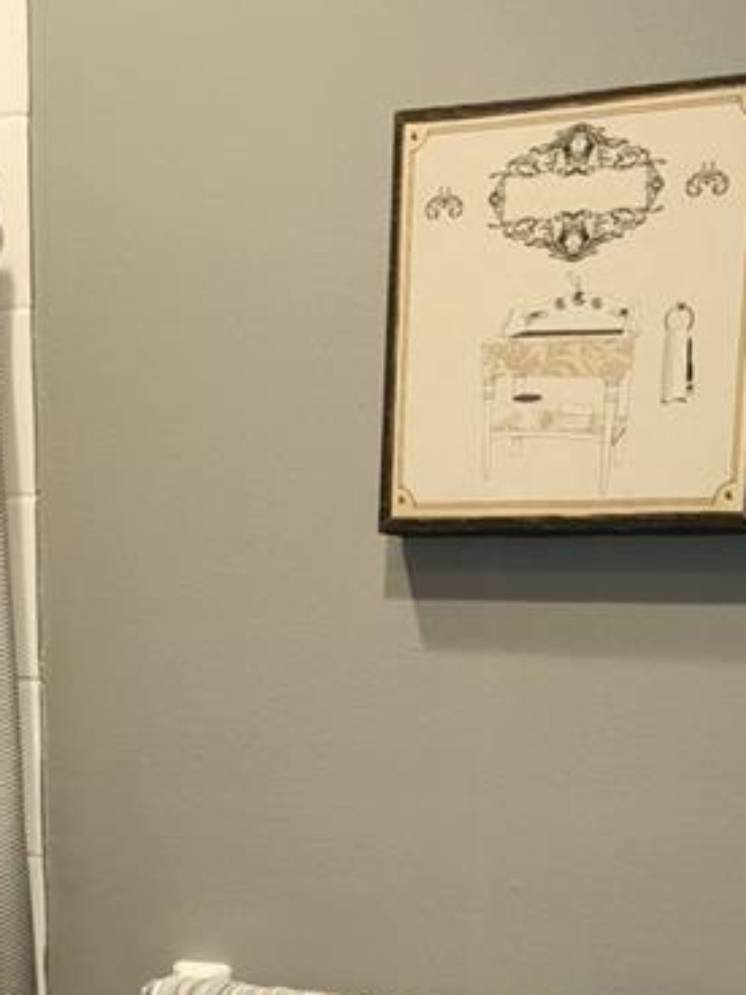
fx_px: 2155
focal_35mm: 75
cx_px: 338
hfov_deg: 19.6
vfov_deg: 24.3
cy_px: 1095
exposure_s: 1/40
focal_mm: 6.4
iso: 125
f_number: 1.8
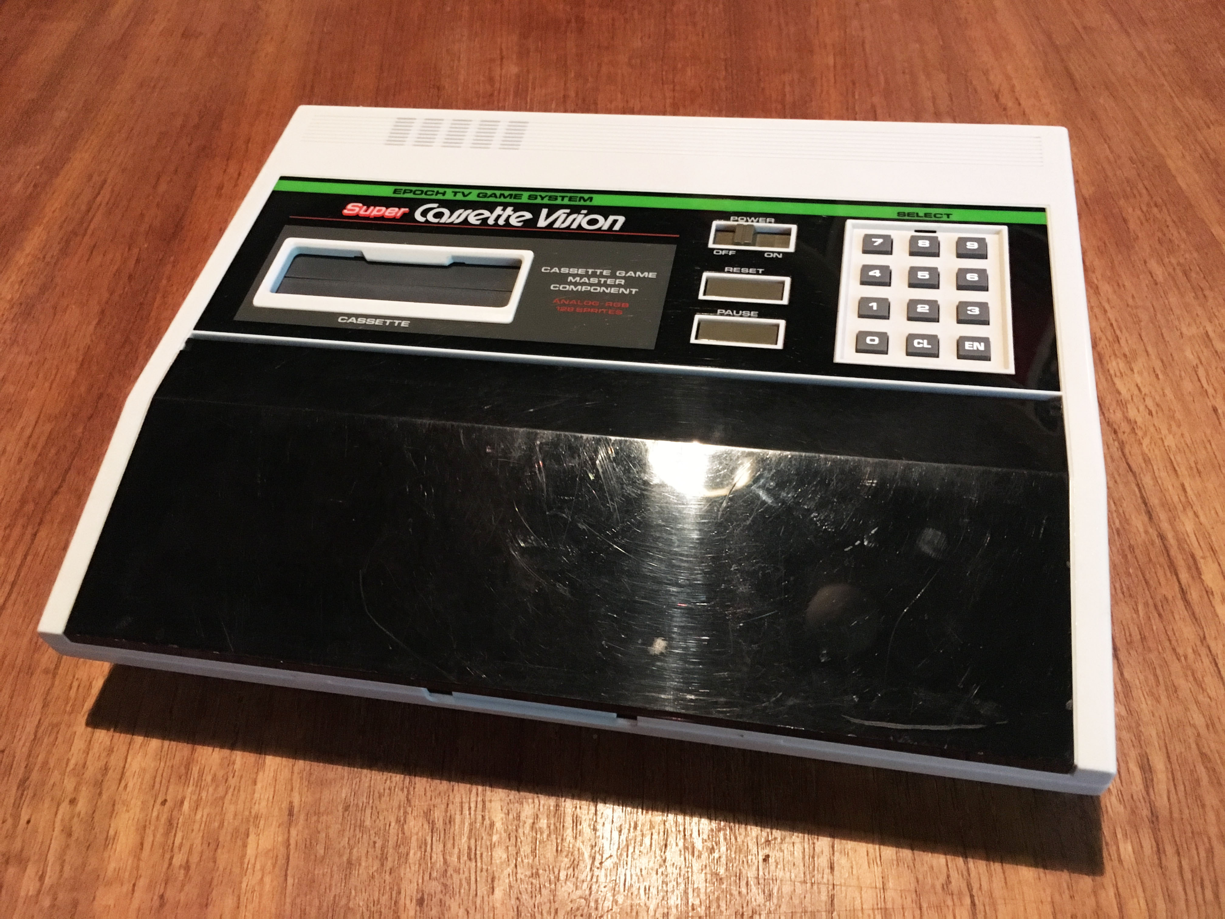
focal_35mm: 29
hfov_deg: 61.7
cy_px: 460
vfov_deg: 48.2
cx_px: 612
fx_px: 1026
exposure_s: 1/17
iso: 320
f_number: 2.2
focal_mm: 4.15
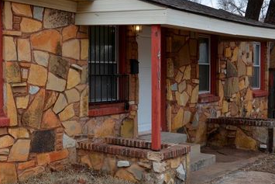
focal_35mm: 59
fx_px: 451
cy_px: 88
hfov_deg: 33.7
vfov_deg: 23.0
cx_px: 95
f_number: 7.1
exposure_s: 1/200
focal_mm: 28
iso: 200
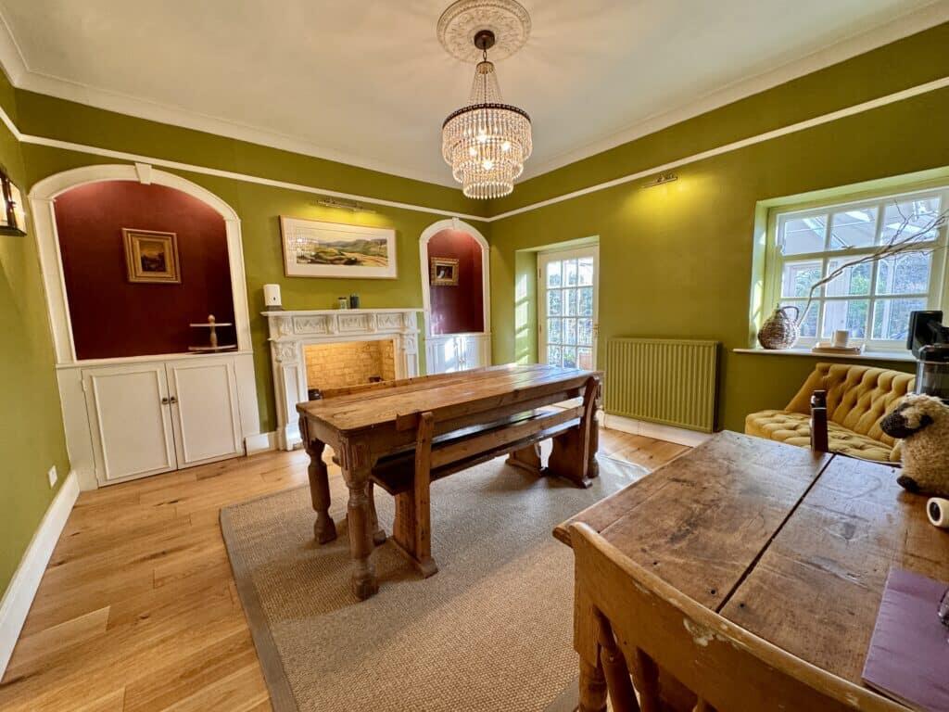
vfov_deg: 85.7
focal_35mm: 14
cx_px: 474
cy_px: 356
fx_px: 384
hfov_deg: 102.1
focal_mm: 2.22
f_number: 2.2
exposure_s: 1/100
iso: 200
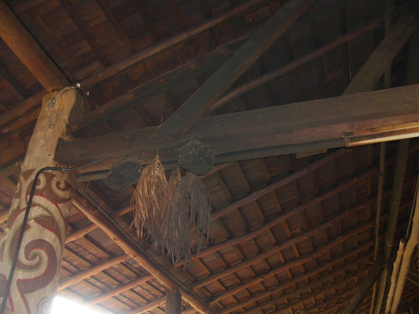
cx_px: 210
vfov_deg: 40.7
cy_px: 157
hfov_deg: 52.6
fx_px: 424
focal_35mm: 35
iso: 100
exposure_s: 1/60
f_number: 2.6
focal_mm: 5.8
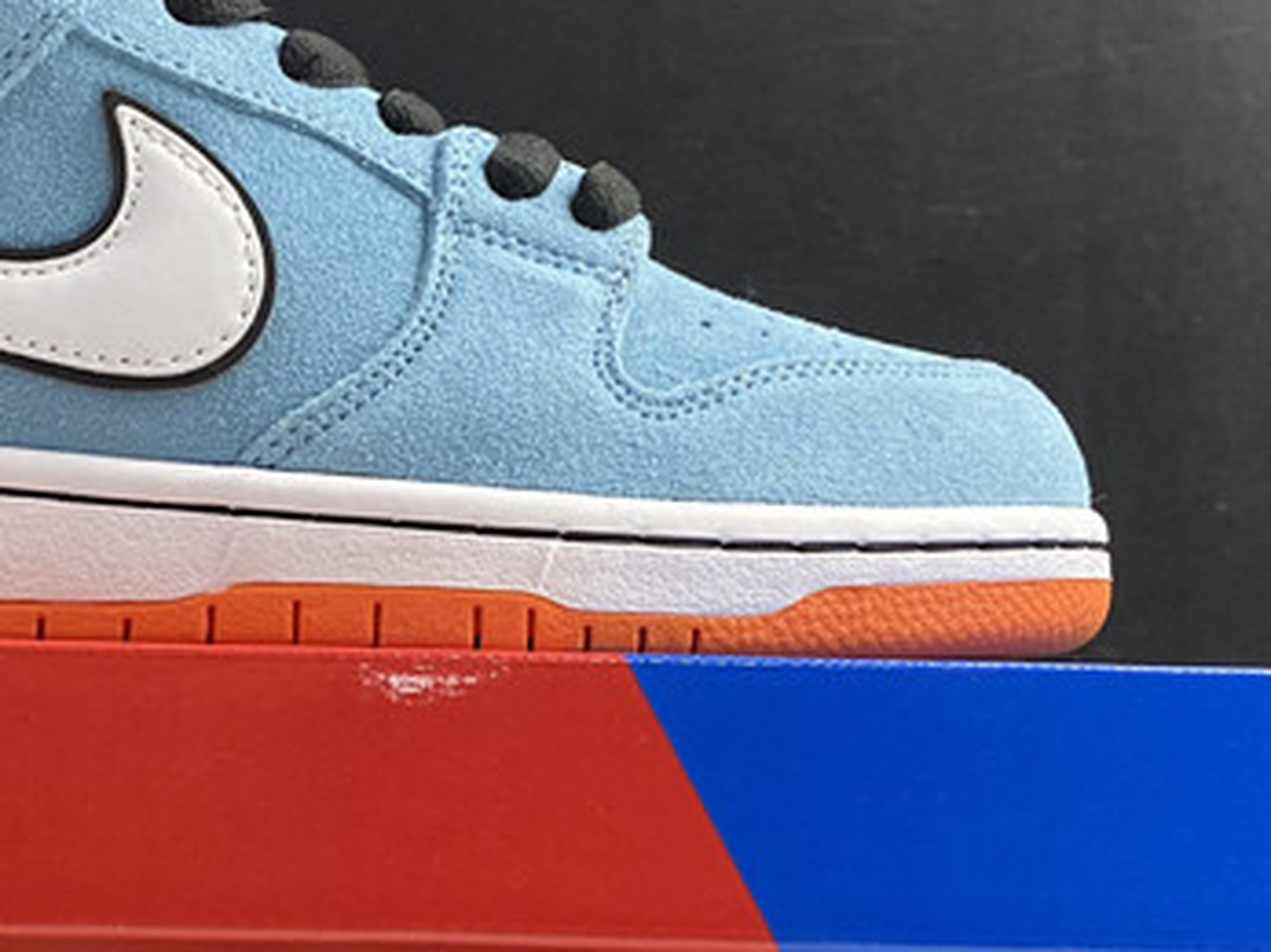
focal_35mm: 75
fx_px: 2753
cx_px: 190
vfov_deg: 19.6
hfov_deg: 25.4
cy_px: 626
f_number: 1.8
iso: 64
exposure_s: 1/100
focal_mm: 4.25
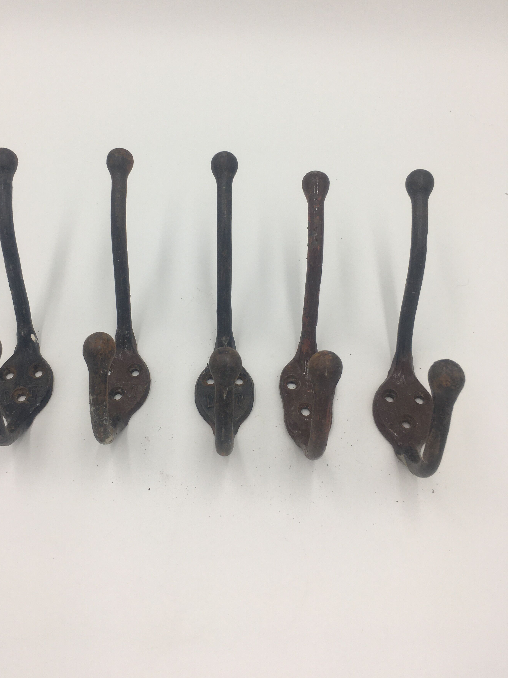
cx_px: 220
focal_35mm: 33
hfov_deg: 42.9
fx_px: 646
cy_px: 296
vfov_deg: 55.2
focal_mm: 4.15
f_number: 2.2
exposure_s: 1/264
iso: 25
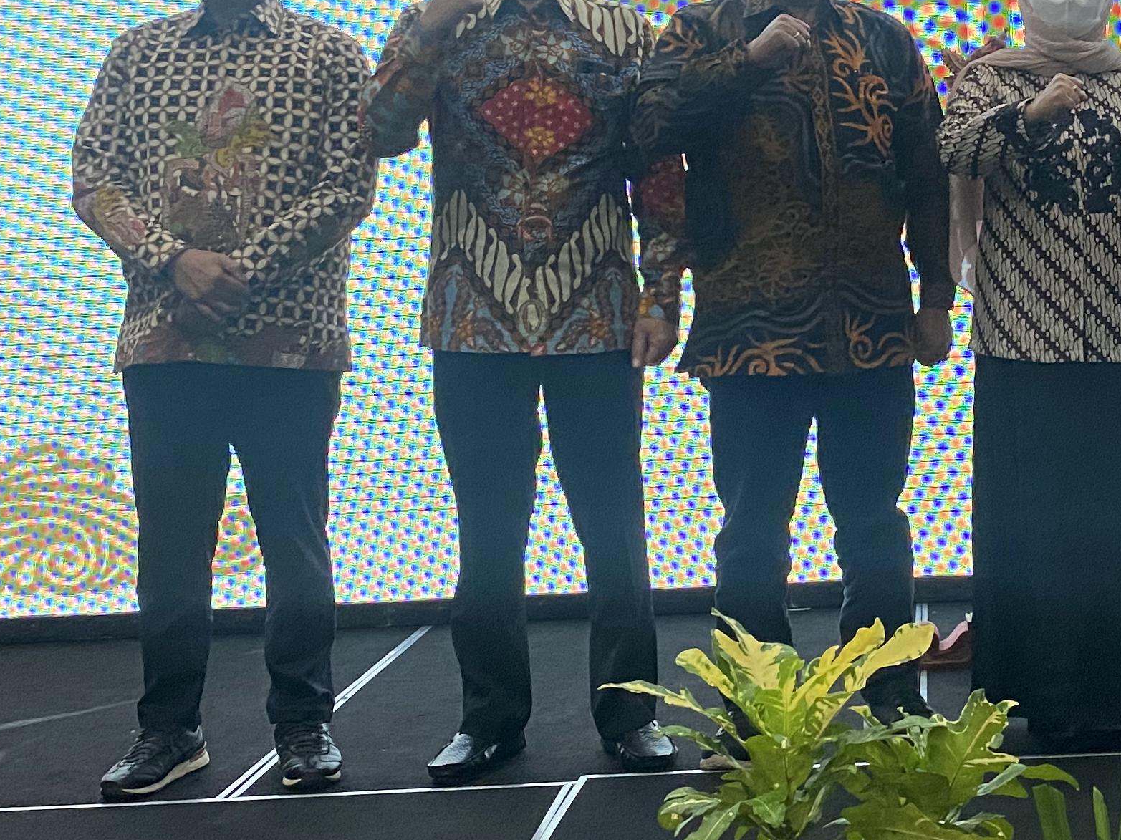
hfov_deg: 28.0
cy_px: 175
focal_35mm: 67
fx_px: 2169
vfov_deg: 21.7
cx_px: 986
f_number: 1.8
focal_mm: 4.25
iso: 500
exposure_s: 1/60
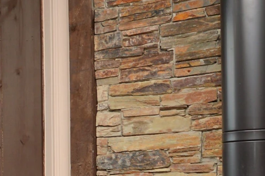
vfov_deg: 17.2
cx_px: -154
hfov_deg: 21.3
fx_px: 566
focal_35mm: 77
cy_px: 182
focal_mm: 13
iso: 100
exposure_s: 1/100
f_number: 5
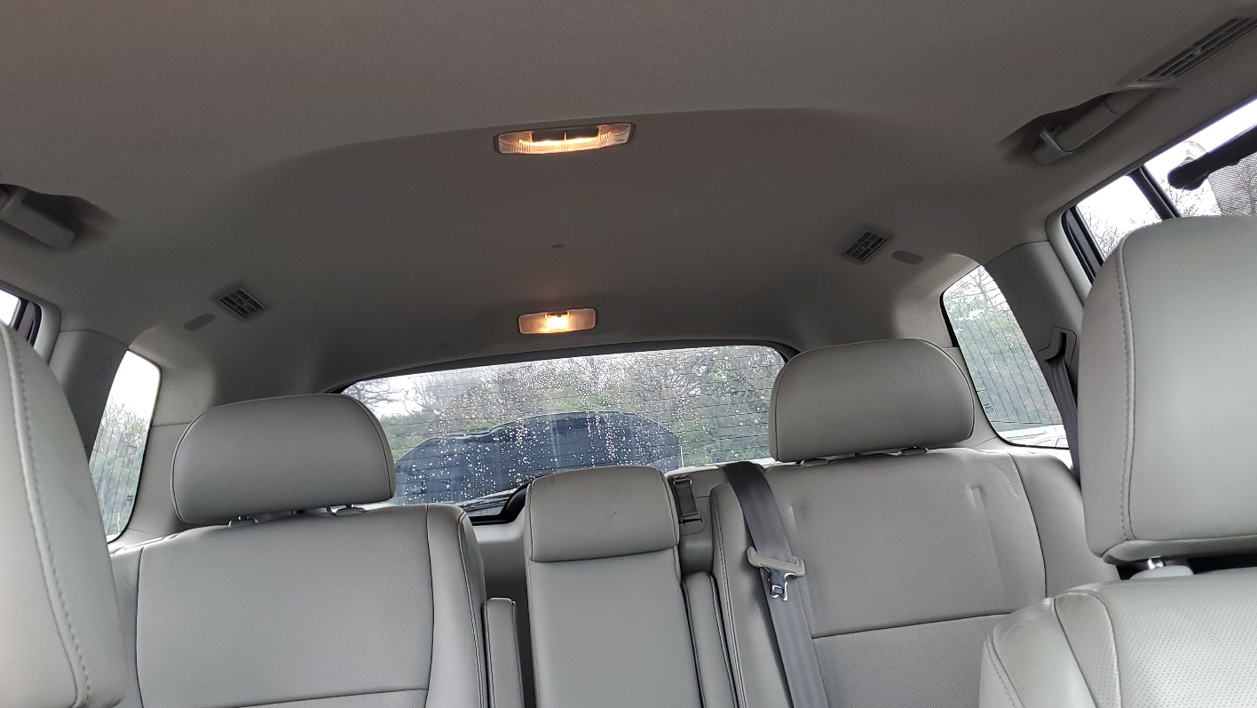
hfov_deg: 61.0
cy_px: 401
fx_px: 1067
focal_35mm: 32
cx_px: 639
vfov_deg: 36.6
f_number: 1.5
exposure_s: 1/60.2
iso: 59
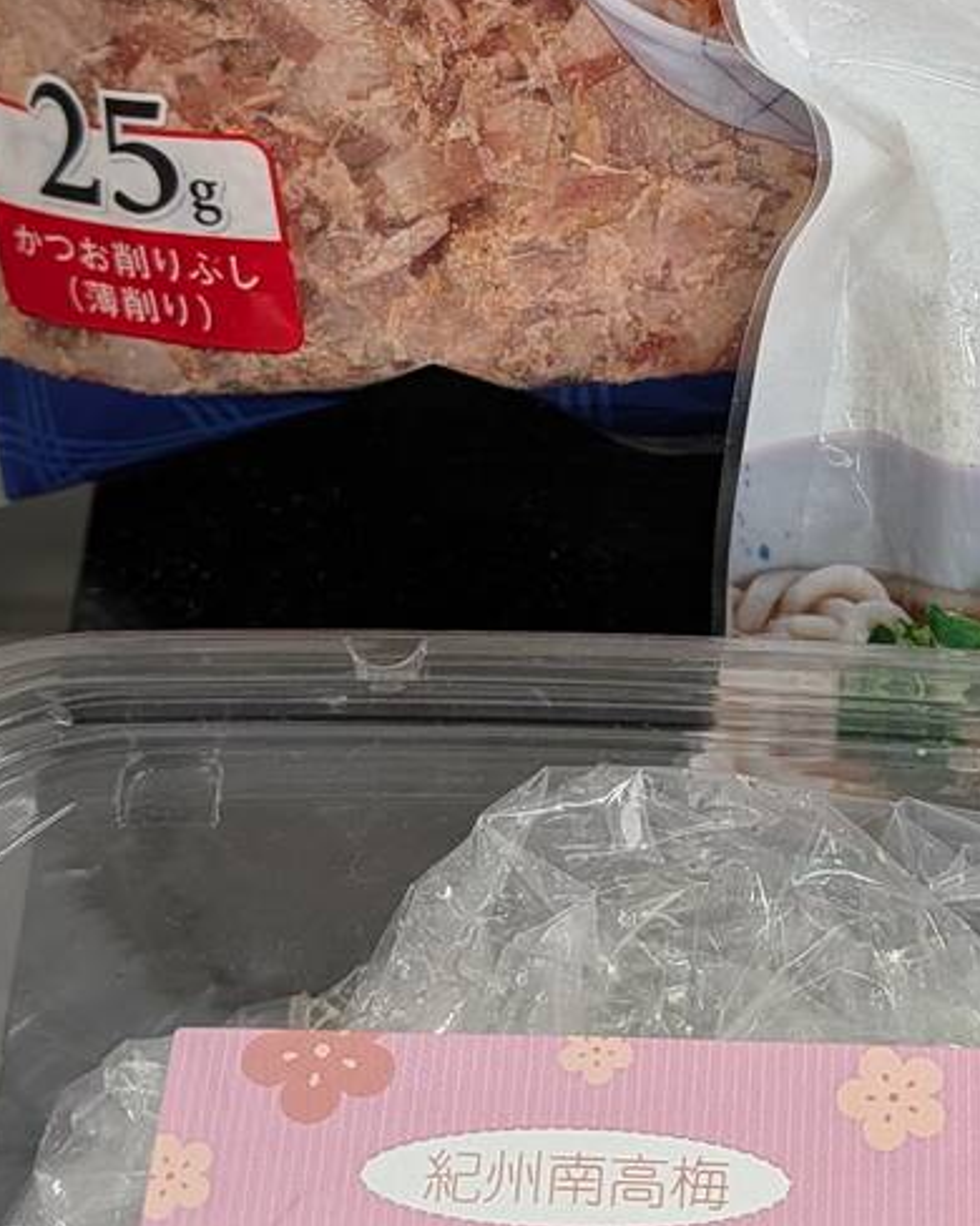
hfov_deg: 19.6
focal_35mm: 77
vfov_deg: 24.5
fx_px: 2793
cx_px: 856
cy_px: 306
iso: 69
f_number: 1.68
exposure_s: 1/65.9
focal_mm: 6.9
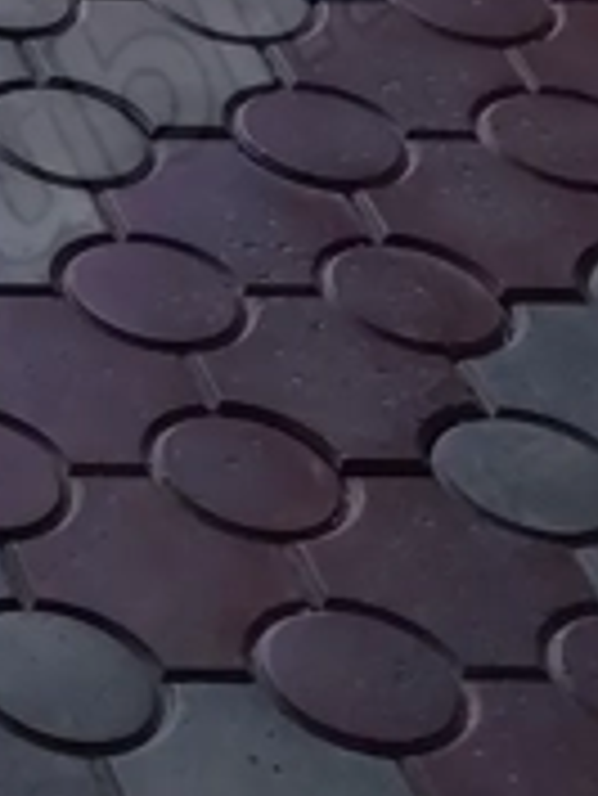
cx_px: -1272
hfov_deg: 7.4
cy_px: -917
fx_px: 3980
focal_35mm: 173
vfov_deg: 10.3
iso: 50
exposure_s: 1/100
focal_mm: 6.19
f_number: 1.65
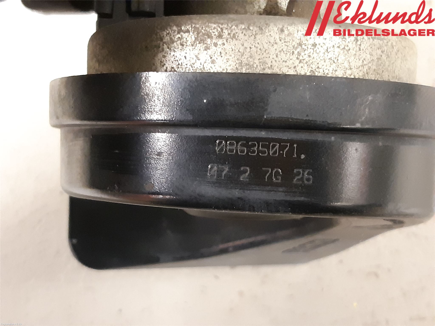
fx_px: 327
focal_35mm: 26
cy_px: 163
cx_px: 218
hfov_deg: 67.3
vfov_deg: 53.1
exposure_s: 1/20
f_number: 1.7
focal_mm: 3.93
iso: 500
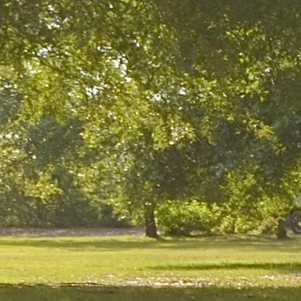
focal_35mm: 256
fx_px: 2518
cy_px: 273
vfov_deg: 6.8
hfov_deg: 5.6
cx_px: -1050
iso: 100
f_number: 9
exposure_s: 1/200
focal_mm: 22
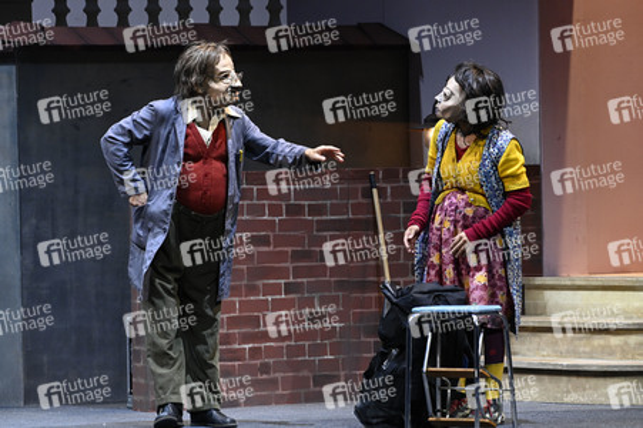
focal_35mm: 200
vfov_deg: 6.9
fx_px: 3570
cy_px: 214
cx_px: 322
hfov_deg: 10.3
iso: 6400
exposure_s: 1/250
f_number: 5.6
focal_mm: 200
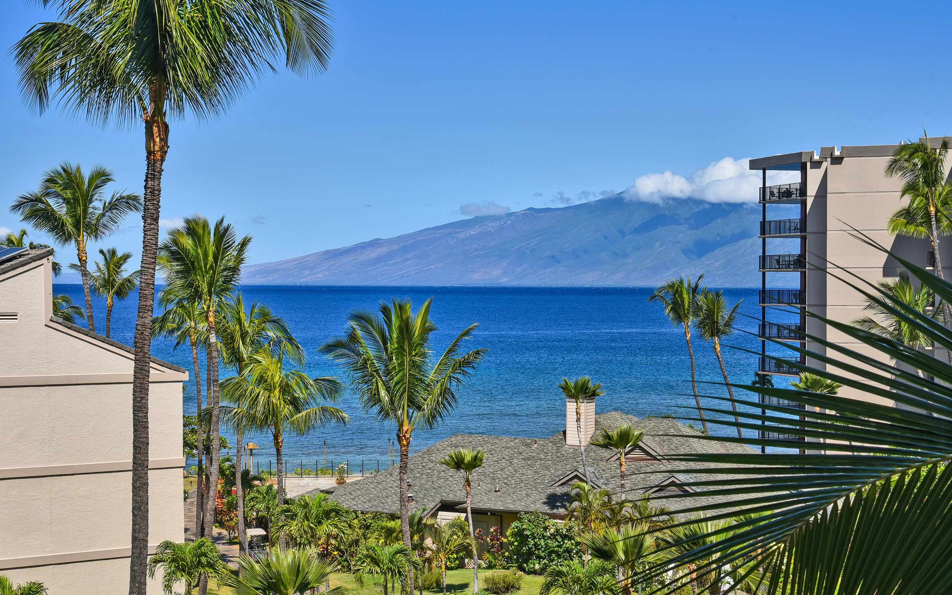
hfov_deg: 35.1
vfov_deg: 22.4
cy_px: 284
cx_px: 510
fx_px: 1505
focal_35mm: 58
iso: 100
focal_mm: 50
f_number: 13
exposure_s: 1/200
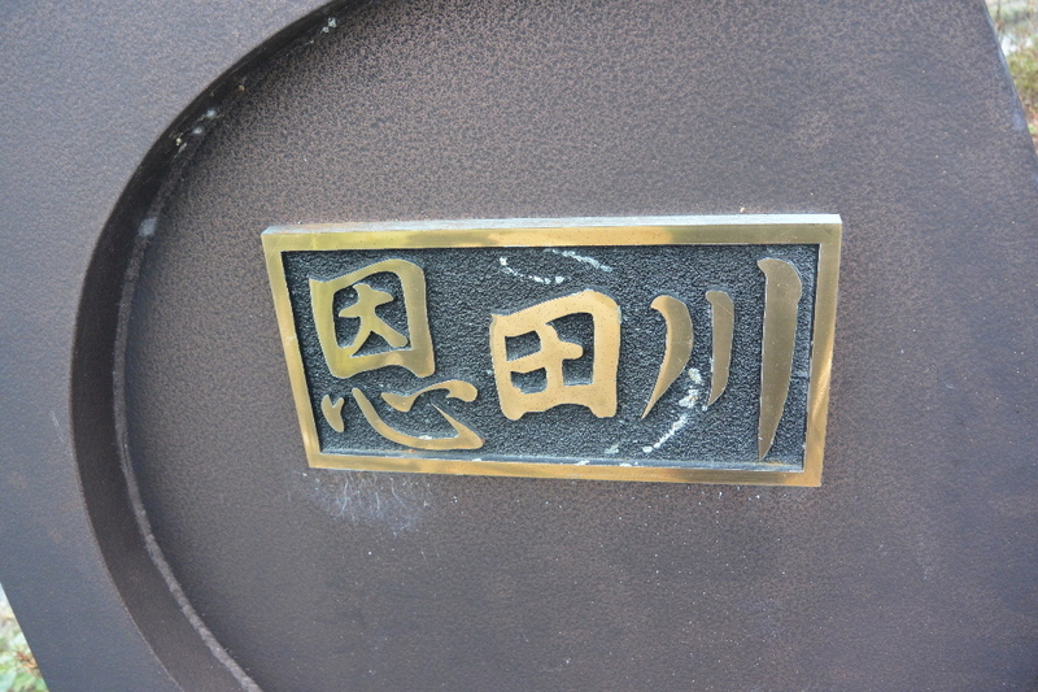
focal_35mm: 29
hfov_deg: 63.7
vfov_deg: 44.9
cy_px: 346
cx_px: 519
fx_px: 836
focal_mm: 11
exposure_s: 1/160
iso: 400
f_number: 3.5
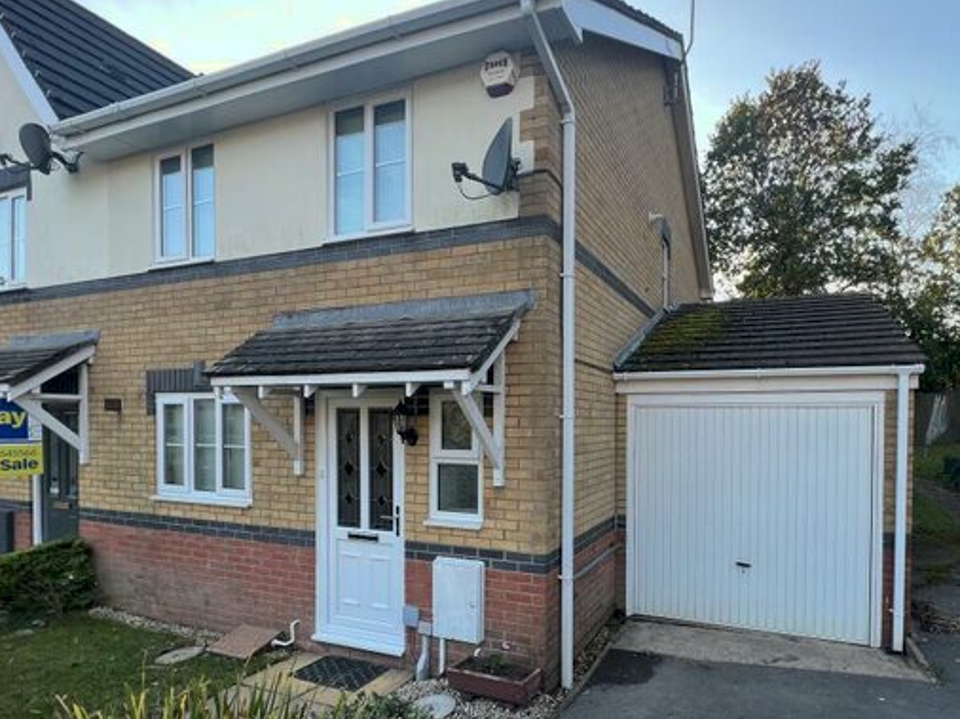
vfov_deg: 70.8
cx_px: 584
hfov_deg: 86.5
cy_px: 432
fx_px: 499
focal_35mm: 18
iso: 32
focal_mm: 1.57
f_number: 1.8
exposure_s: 1/206
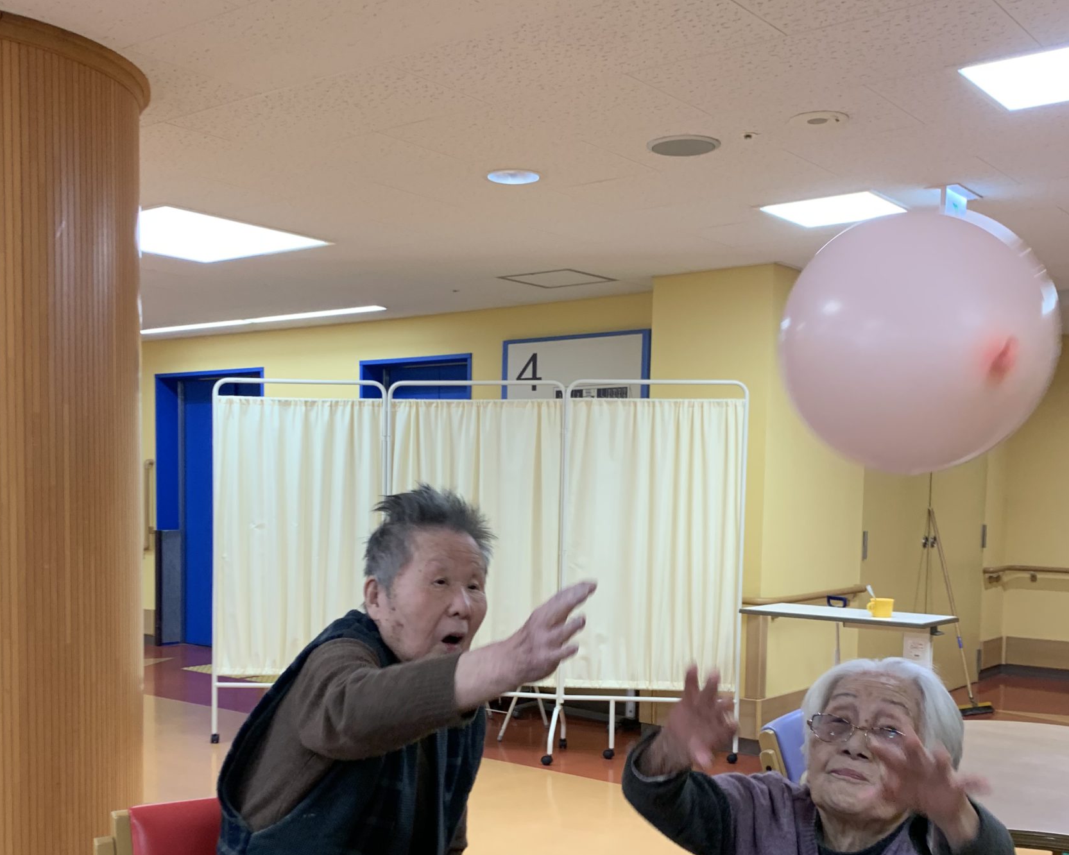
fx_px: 1234
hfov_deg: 46.7
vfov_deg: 37.7
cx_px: 465
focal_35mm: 39
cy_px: 592
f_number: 1.8
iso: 100
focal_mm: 4.25
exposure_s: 1/97
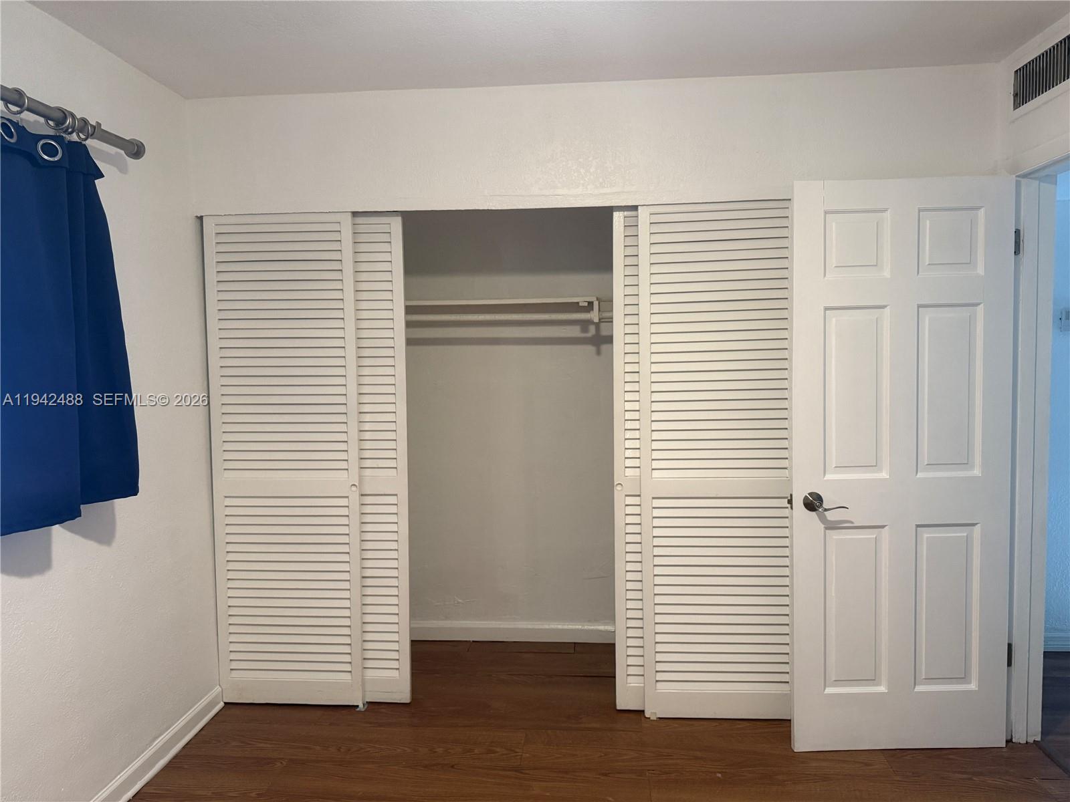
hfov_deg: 71.6
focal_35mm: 24
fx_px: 742
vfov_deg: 56.8
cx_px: 535
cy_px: 401
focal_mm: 6.76
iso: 320
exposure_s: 1/60
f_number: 1.78
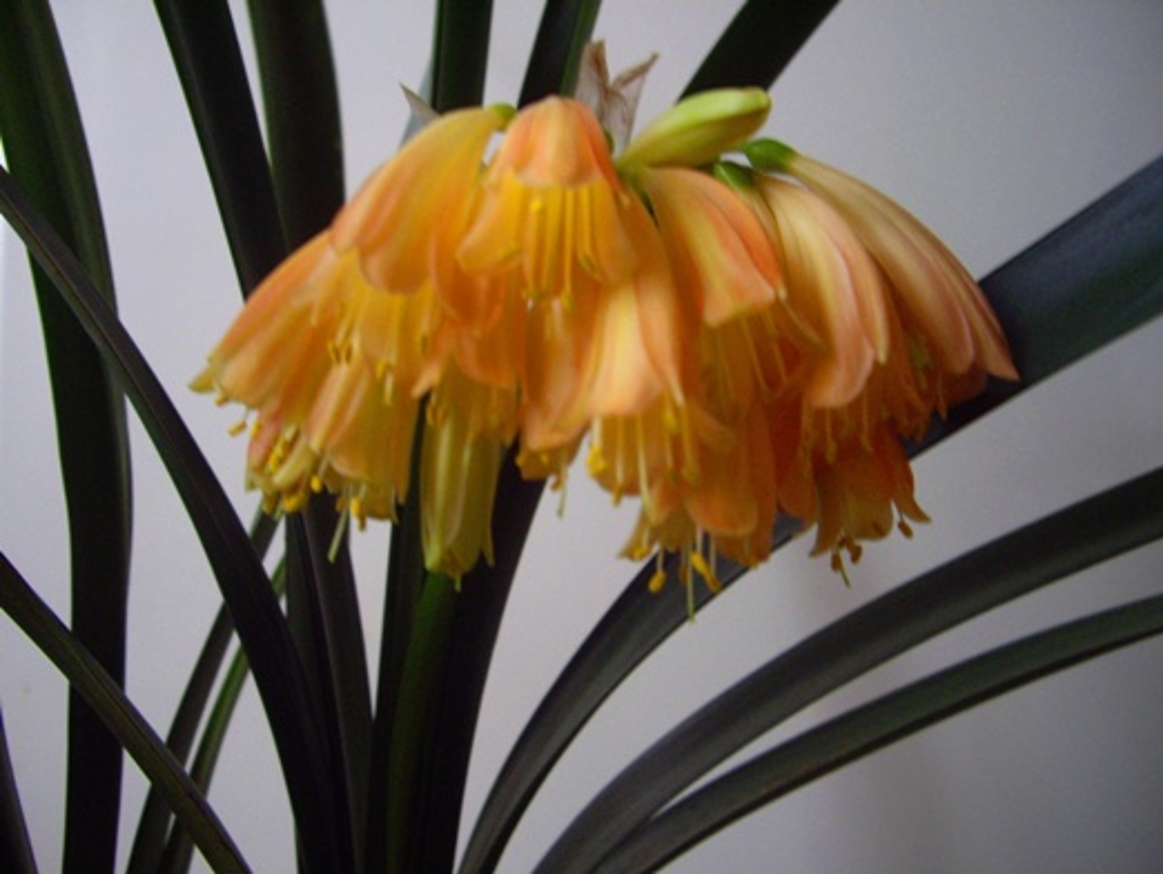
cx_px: 582
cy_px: 437
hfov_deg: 49.0
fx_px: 1277
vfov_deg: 37.7
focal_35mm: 38
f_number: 2.8
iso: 200
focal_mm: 7.9
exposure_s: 1/20
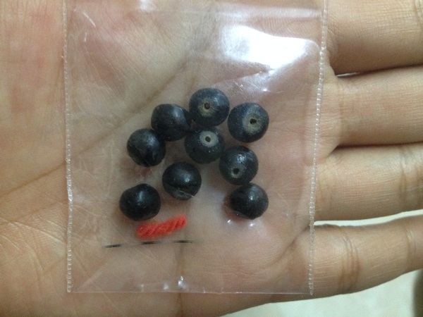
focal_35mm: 35
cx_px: 212
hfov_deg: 52.6
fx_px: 428
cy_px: 158
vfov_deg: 40.7
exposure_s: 1/20
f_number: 2.4
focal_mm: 4.28
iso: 400
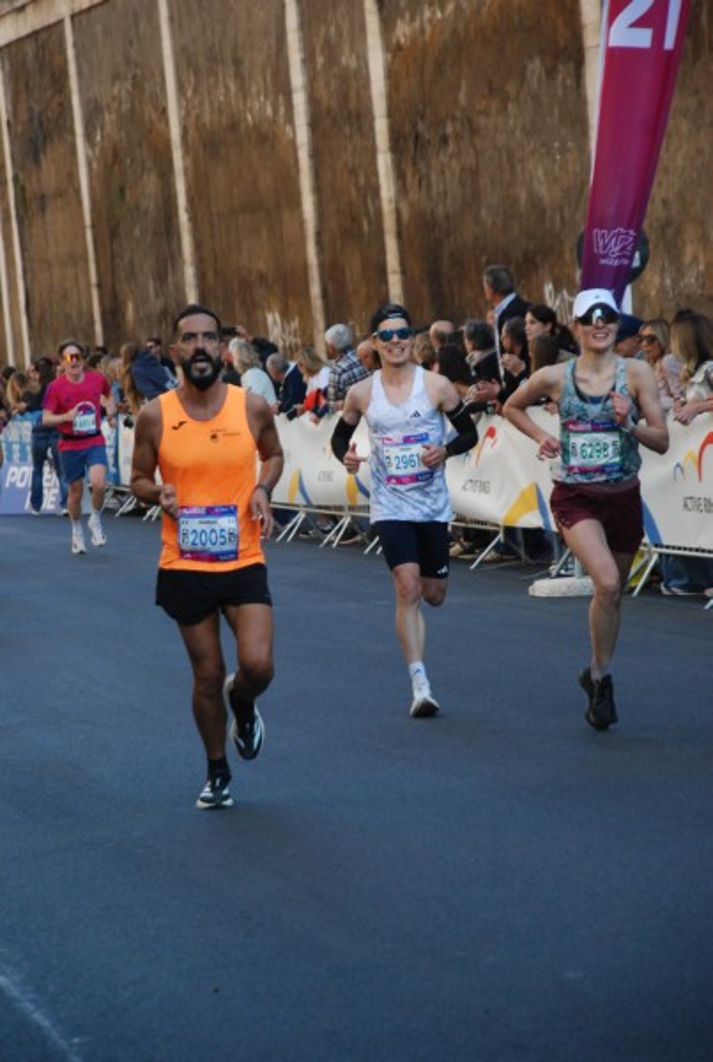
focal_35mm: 180
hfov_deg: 7.7
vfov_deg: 11.4
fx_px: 5320
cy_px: 531
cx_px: 356
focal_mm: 120
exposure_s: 1/640
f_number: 5.6
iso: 1000
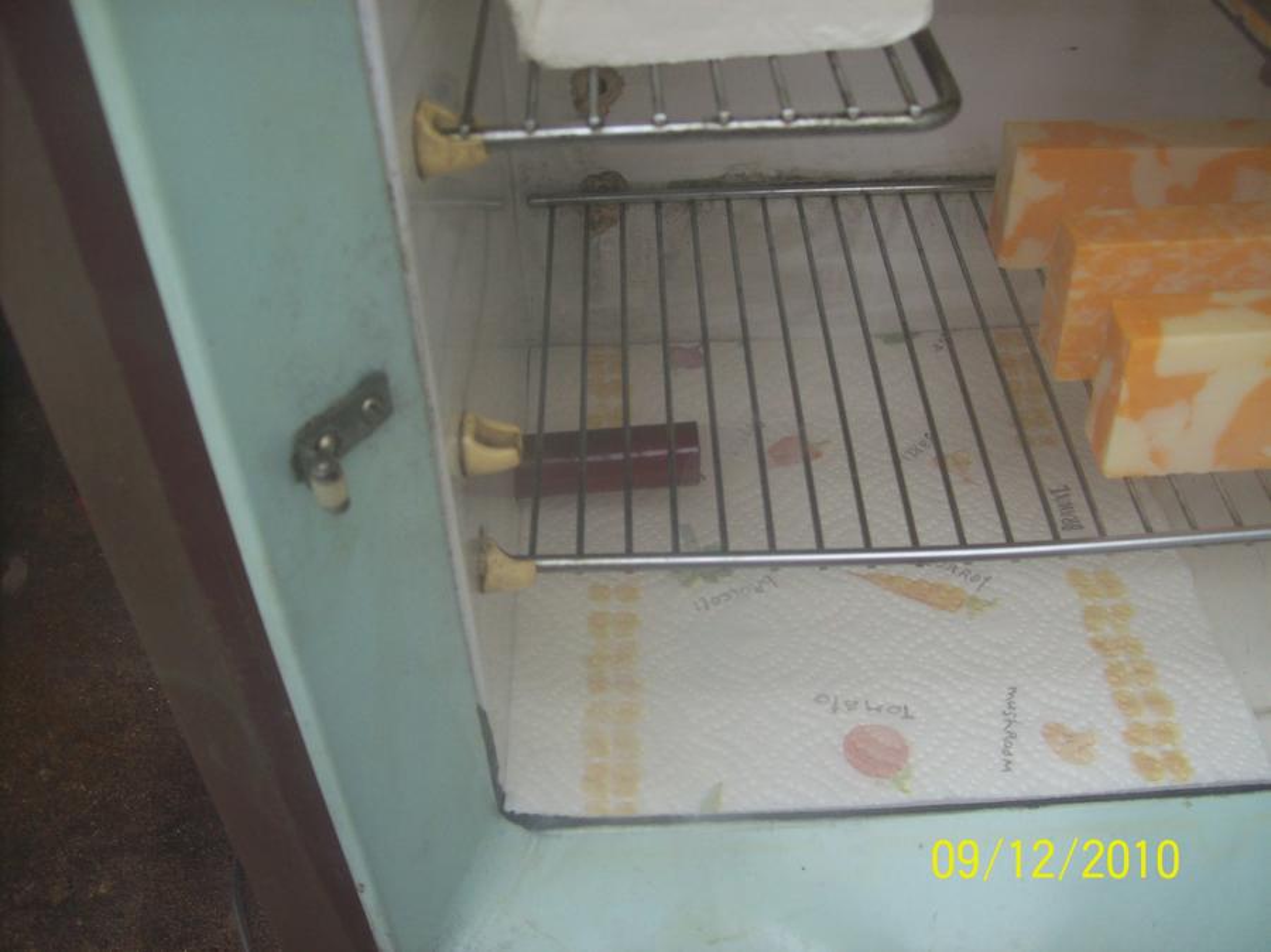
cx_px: 636
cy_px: 476
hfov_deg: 51.4
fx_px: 1321
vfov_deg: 39.6
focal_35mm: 36
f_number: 2.7
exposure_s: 1/593
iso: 80
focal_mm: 6
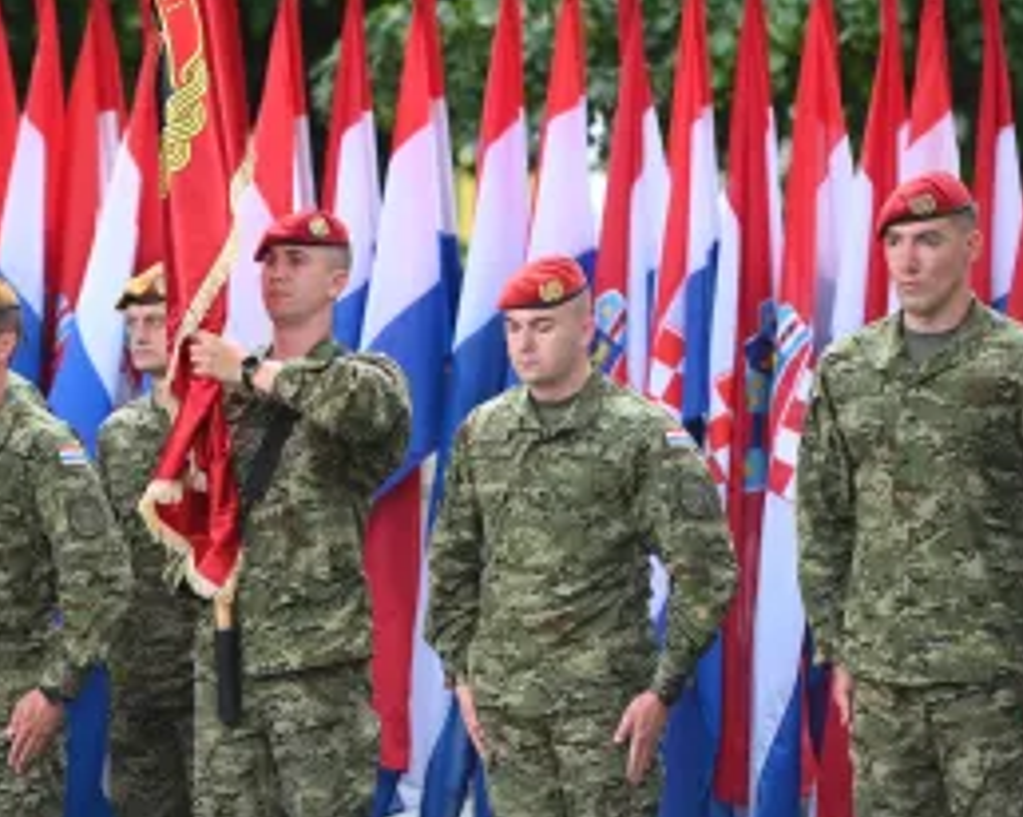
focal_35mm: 323
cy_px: 500
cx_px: 317
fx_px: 9772
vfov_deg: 4.8
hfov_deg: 6.0
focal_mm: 185
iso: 800
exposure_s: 1/200
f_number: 3.2
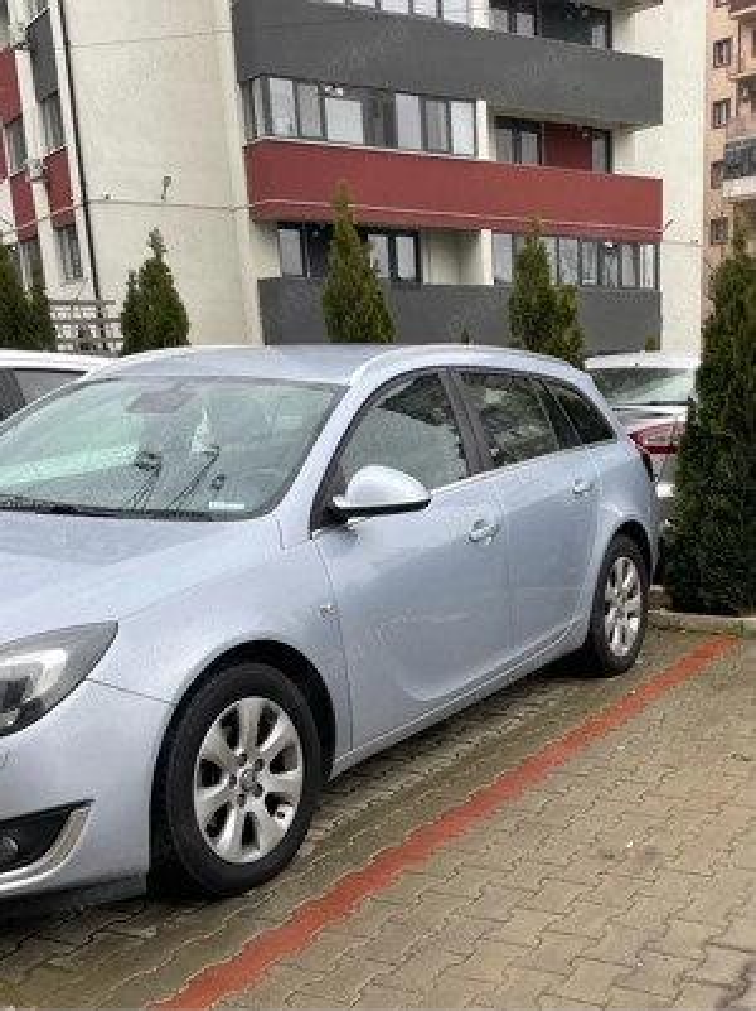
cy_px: 506
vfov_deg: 67.4
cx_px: 378
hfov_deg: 53.0
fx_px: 758
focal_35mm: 26
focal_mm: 4.2
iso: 32
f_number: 1.6
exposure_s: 1/362
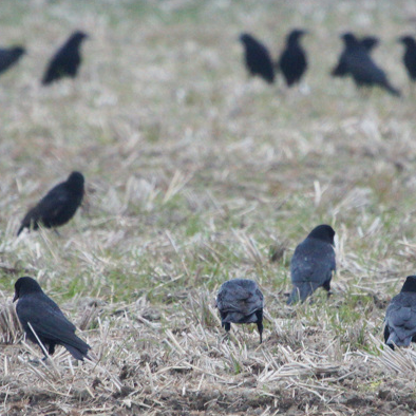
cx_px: 263
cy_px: 246
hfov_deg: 1.3
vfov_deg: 1.3
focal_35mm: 1325
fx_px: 18015
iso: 1600
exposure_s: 1/250
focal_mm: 400
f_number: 5.6
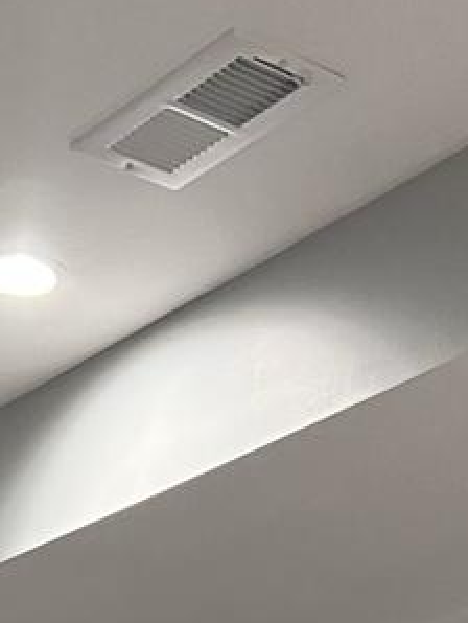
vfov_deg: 12.5
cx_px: 0
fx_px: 2412
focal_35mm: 134
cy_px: 1346
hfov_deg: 11.0
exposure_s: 1/60
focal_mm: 5.7
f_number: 1.5
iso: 100
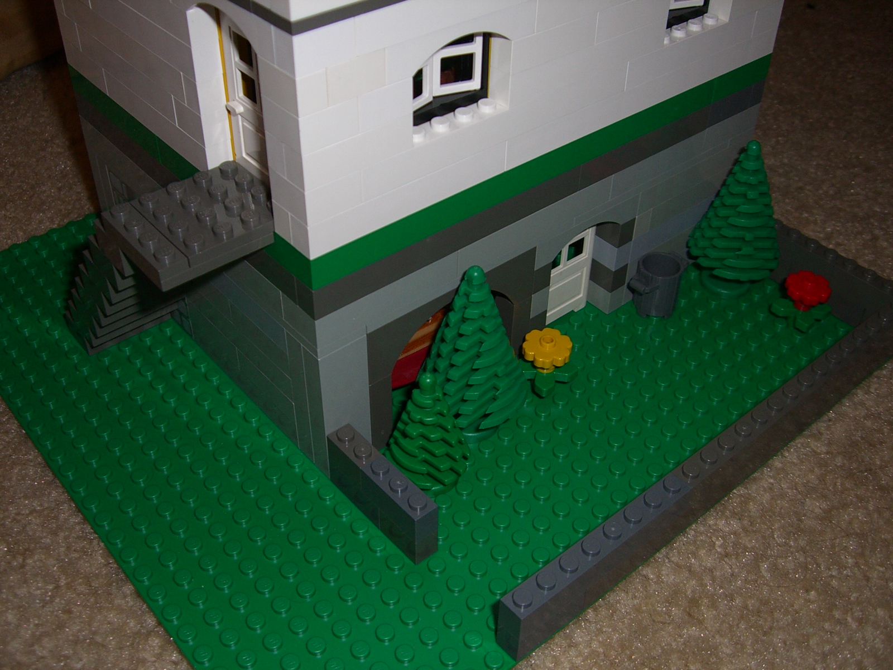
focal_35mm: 38
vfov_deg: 37.7
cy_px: 335
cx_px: 446
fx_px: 980
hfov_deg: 49.0
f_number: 2.7
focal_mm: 6.2
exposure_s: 1/60
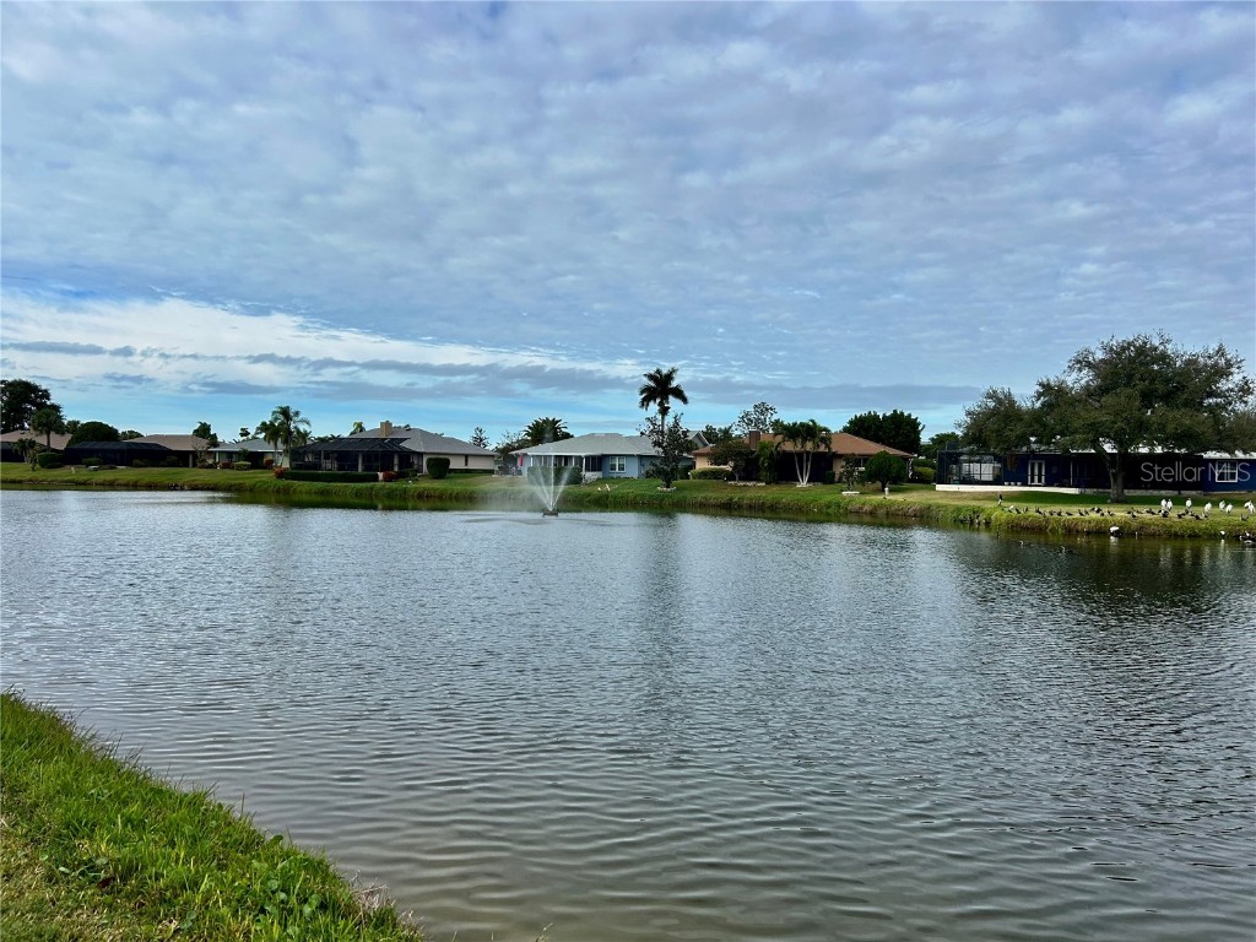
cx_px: 628
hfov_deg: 67.3
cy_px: 471
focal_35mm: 26
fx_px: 943
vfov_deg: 53.1
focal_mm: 5.7
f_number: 1.5
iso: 50
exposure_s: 1/4630
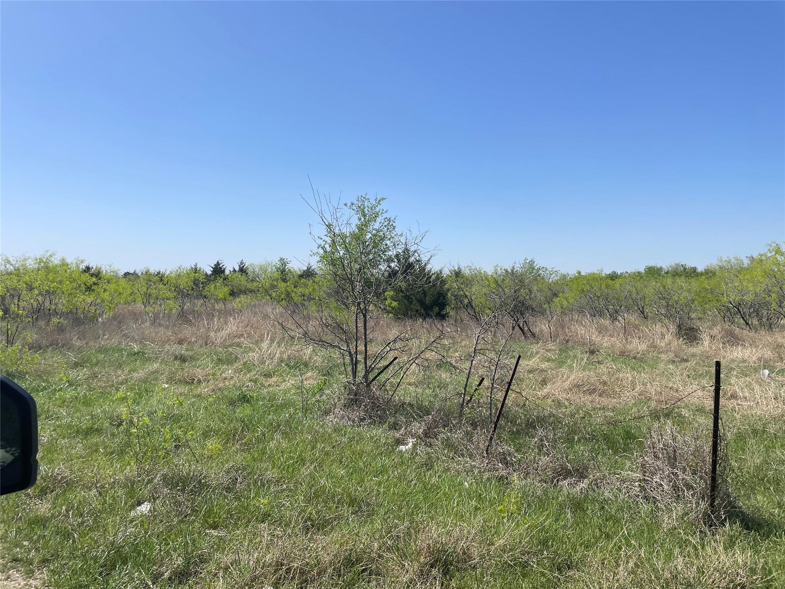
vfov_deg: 53.1
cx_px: 392
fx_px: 590
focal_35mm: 26
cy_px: 294
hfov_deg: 67.3
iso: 32
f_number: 1.6
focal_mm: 4.2
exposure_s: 1/4651
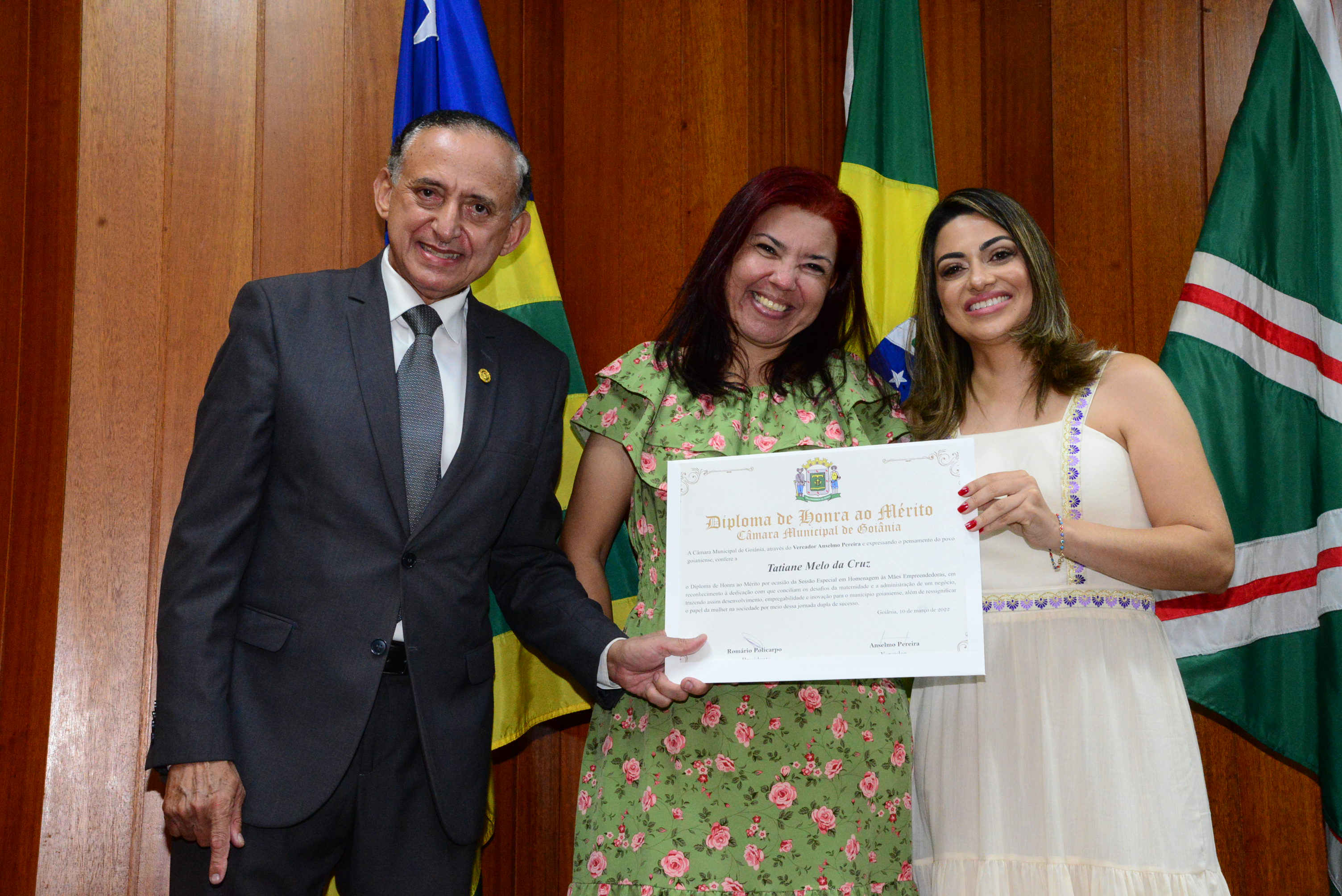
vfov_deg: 26.0
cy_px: 448
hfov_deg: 38.2
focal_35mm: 52
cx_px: 671
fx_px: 1939
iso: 6400
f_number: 8
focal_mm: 52
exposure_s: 1/60
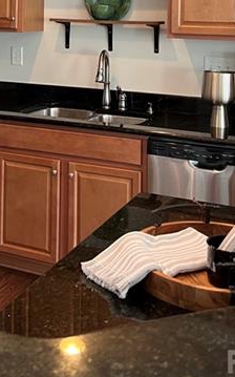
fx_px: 605
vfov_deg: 32.7
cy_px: 33
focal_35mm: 59
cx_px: 44
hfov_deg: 21.7
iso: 100
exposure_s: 1/60
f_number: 1.5
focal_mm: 5.7
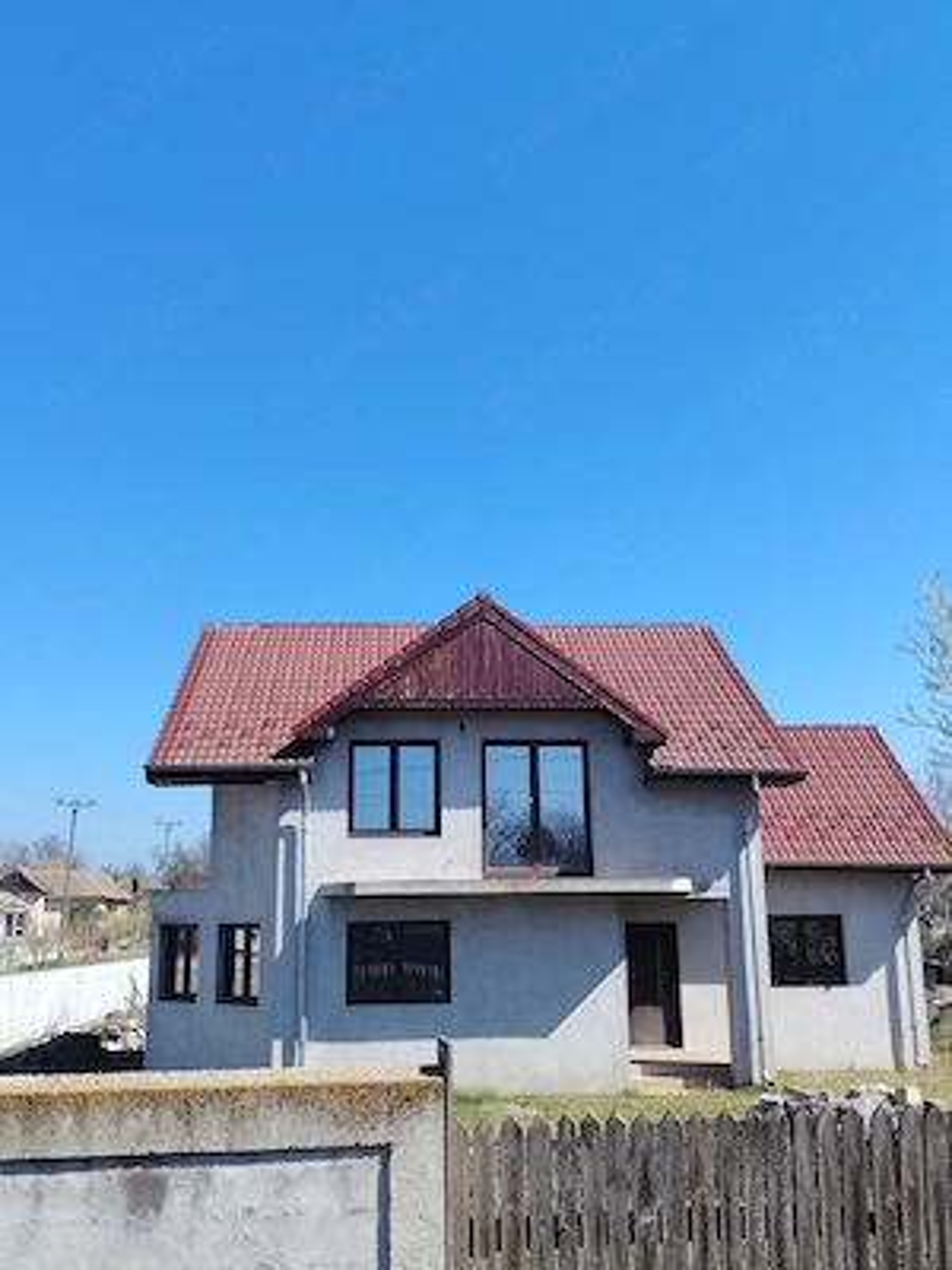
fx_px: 1320
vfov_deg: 51.4
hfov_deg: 39.7
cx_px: 476
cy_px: 635
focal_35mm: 36
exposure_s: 1/714
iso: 100
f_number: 1.75
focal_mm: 5.25
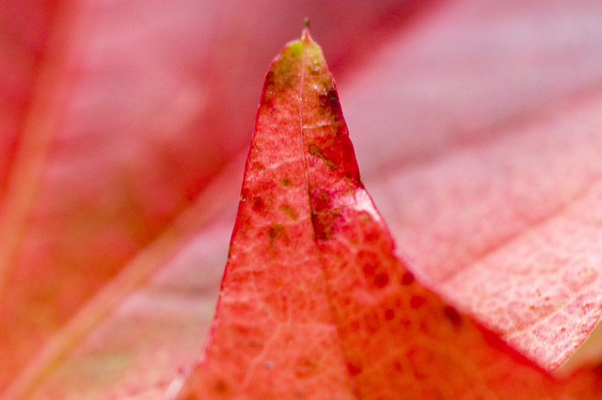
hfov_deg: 13.7
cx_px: 301
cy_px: 200
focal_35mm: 150
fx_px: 2506
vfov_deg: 9.1
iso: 400
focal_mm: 100
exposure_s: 1/15
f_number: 4
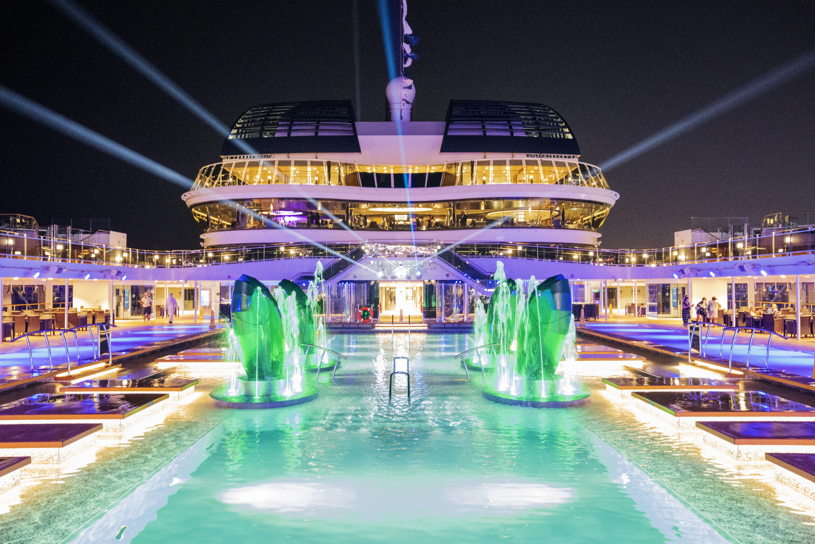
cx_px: 408
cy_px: 272
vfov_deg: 41.1
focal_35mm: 32
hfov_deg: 58.7
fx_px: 724
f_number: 4
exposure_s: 1/30
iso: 12800
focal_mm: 32
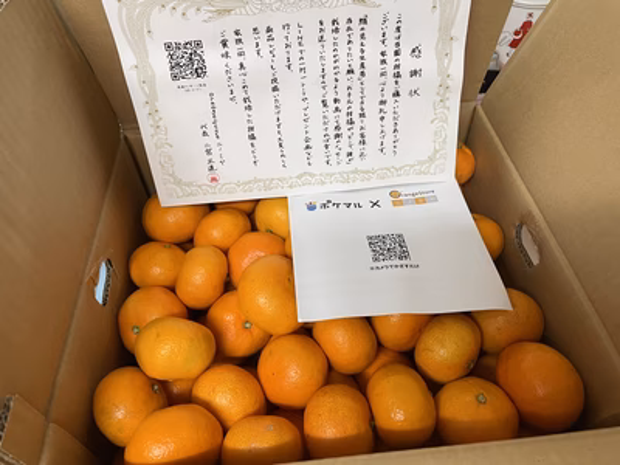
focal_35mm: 26
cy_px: 232
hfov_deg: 67.3
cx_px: 310
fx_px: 466
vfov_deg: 53.1
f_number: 1.6
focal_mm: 4.2
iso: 125
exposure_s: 1/60
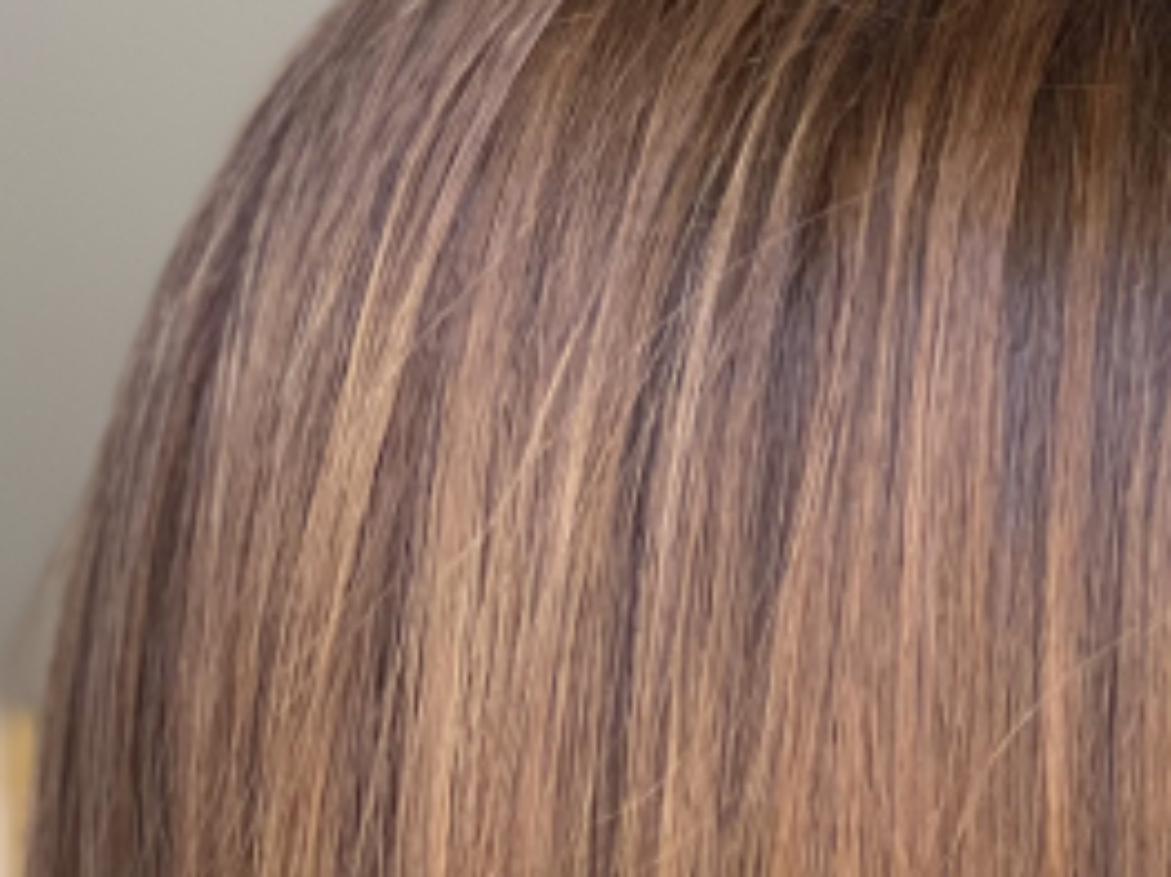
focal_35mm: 227
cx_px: 1247
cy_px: 1600
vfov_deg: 6.4
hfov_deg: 8.7
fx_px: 7676
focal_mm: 7.5
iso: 50
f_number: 2.2
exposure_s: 1/121
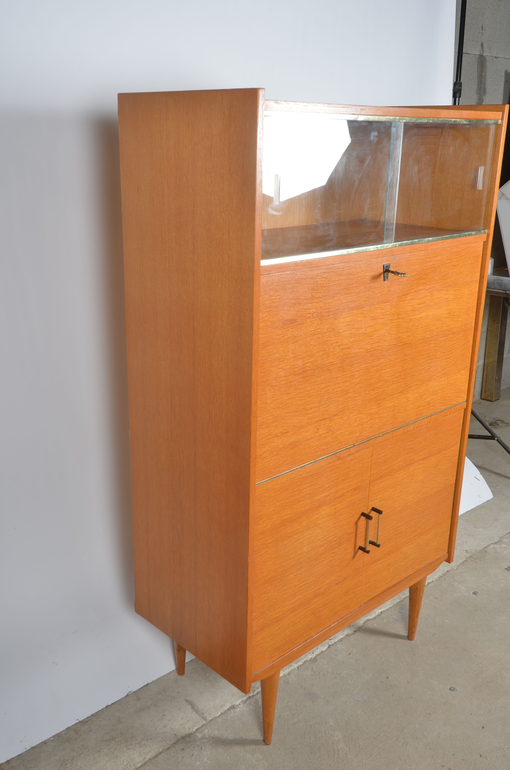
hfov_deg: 36.7
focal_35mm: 36
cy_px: 385
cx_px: 255
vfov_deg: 53.2
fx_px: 768
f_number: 11
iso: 100
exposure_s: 1/125
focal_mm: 24
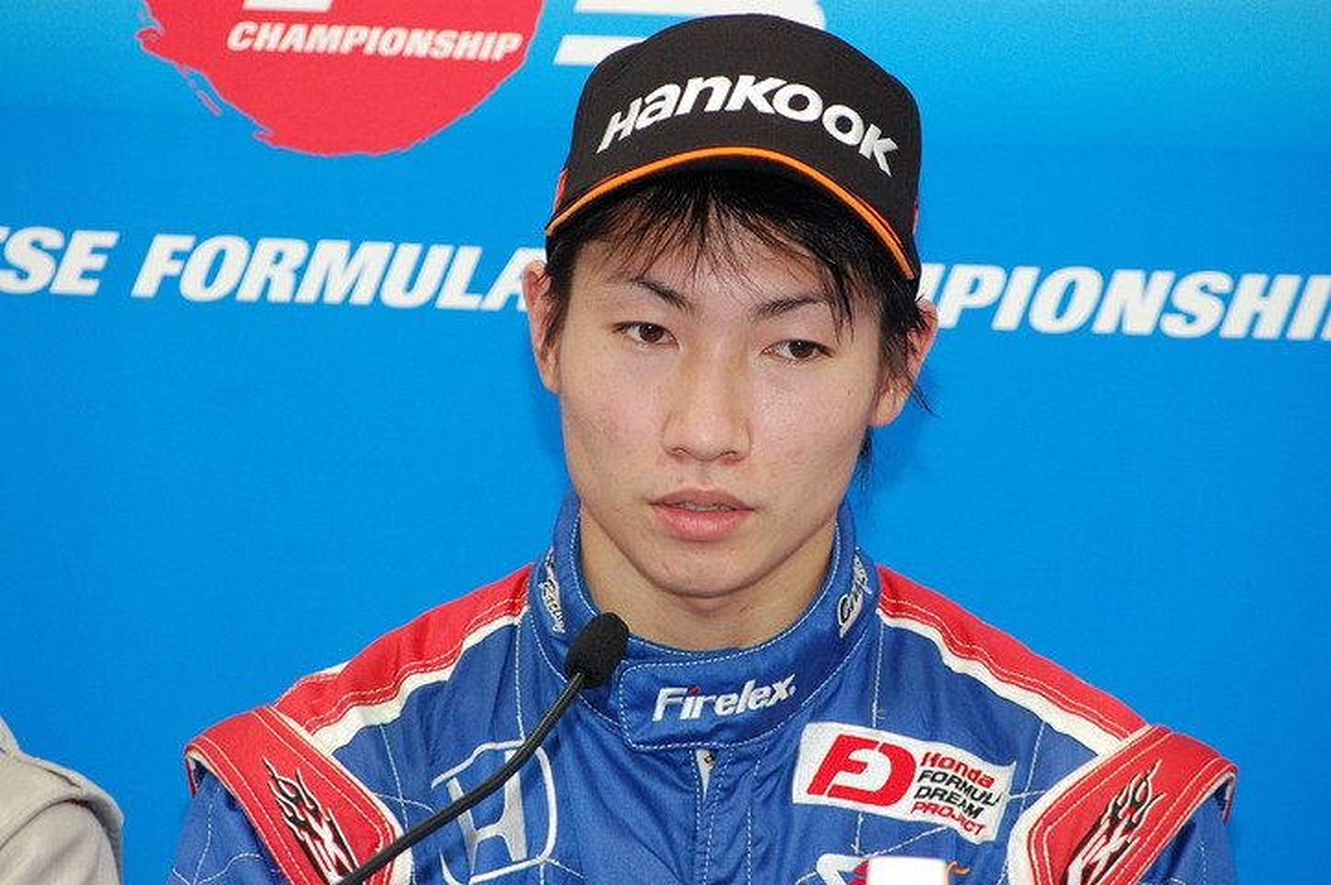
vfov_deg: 6.3
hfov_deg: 9.5
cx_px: 666
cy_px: 442
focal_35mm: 218
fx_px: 8034
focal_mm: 145
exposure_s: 1/60
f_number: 8
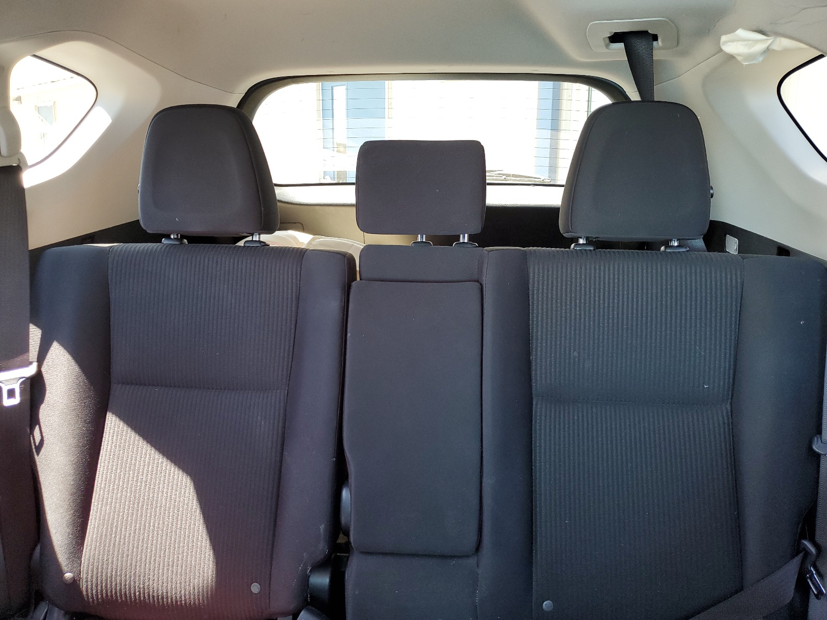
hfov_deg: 67.3
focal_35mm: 26
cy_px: 310
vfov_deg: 53.1
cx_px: 414
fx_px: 621
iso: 89
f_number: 1.5
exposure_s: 1/60.2
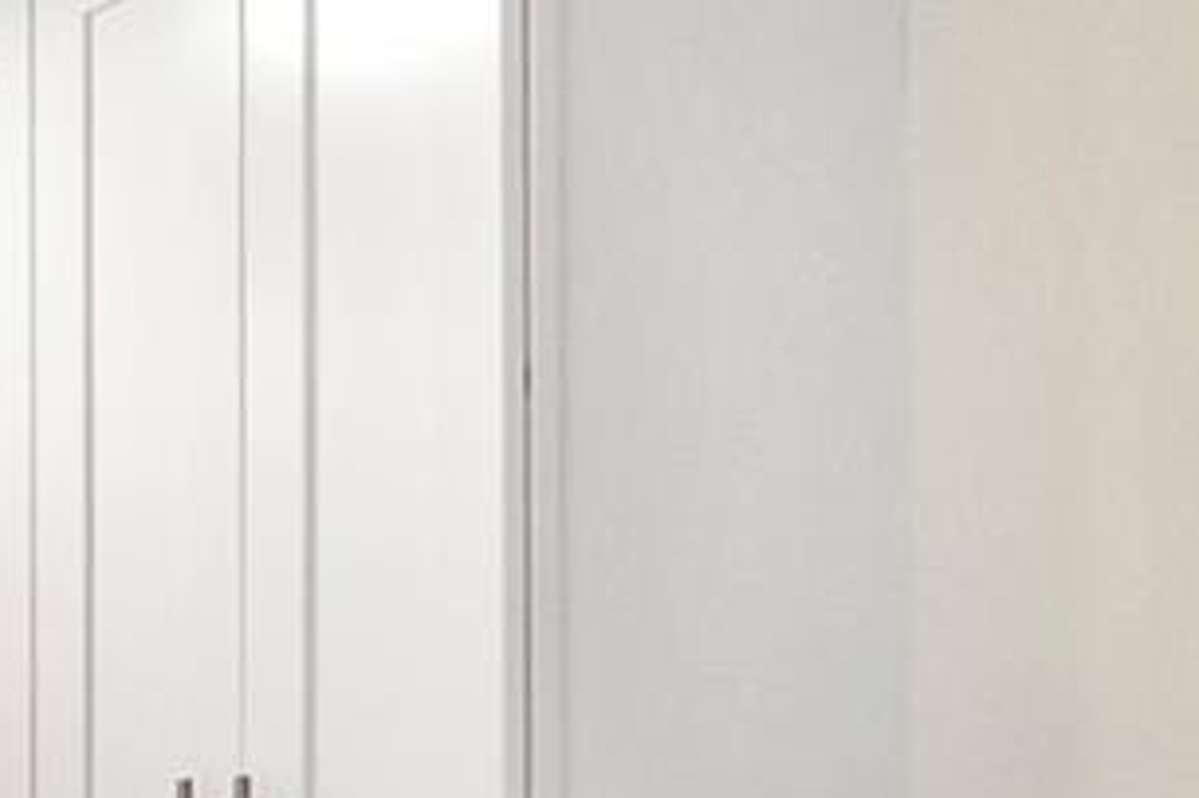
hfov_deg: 14.6
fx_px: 2796
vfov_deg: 15.2
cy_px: 1124
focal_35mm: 84
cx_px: -1722
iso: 2000
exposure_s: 1/500
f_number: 2.8
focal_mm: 16
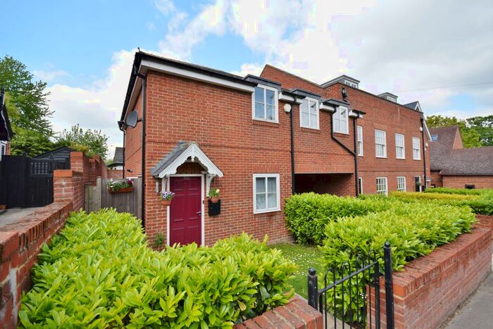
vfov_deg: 77.4
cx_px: 246
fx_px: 205
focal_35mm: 15
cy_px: 164
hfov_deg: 100.4
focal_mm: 10
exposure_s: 1/250
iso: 200
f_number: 8
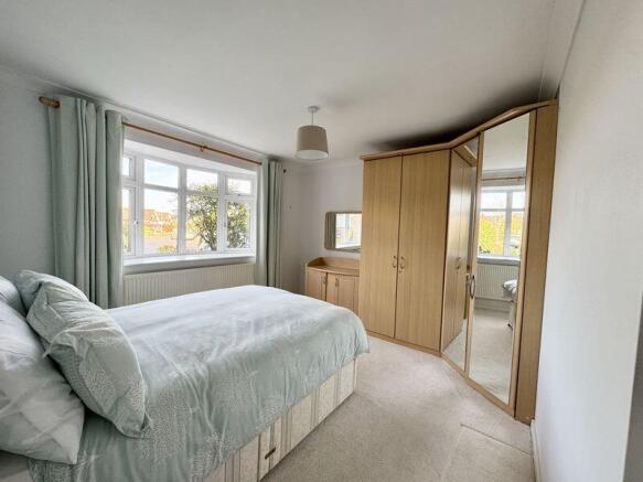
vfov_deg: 85.7
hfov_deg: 102.1
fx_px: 260
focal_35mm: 14
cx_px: 322
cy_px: 241
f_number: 2.2
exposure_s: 1/99
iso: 125
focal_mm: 2.22
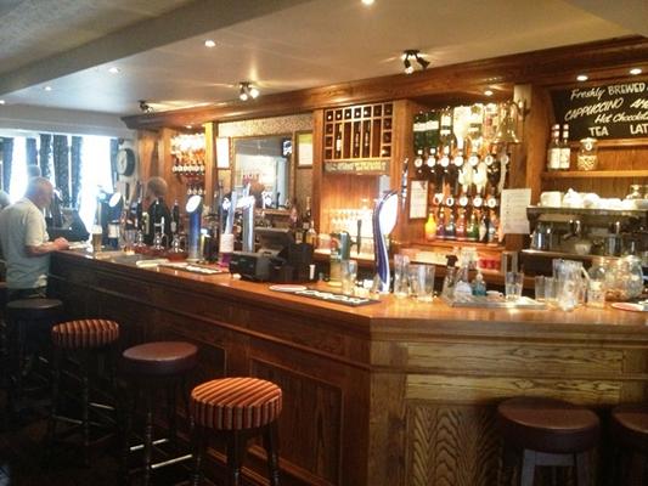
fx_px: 655
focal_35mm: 35
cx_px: 324
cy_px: 243
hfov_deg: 52.6
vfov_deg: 40.7
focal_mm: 4.28
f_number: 2.4
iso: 320
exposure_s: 1/20
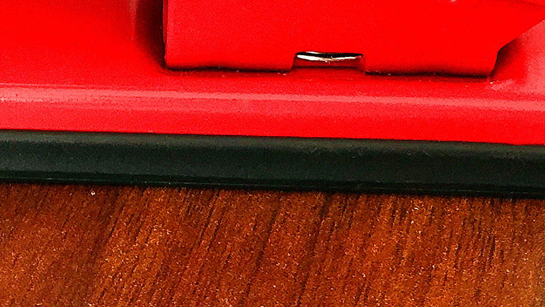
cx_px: -3
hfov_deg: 18.8
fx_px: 1604
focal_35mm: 111
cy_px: 41
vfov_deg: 10.9
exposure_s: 1/33
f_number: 2.2
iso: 160
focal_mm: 4.15
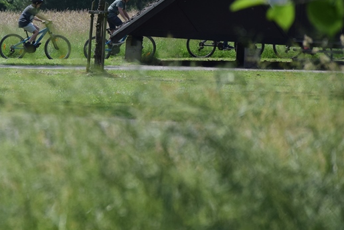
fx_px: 3001
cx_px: 15
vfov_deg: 4.4
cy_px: 23
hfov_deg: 6.5
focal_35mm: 314
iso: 400
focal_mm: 105
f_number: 5.6
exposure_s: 1/1600
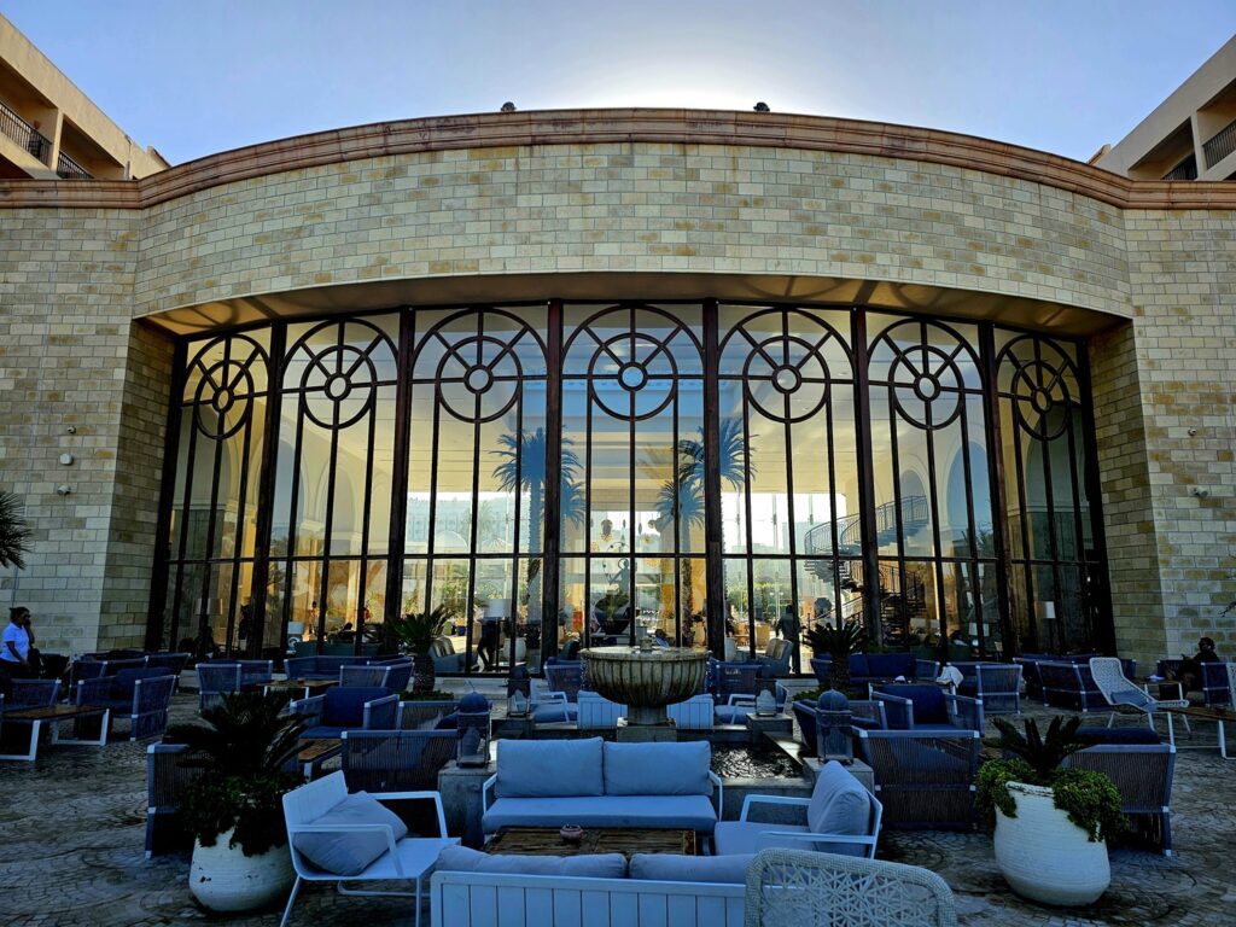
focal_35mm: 23
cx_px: 618
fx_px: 821
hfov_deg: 73.9
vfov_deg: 58.9
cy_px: 464
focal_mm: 6.3
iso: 10
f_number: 1.7
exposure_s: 1/455
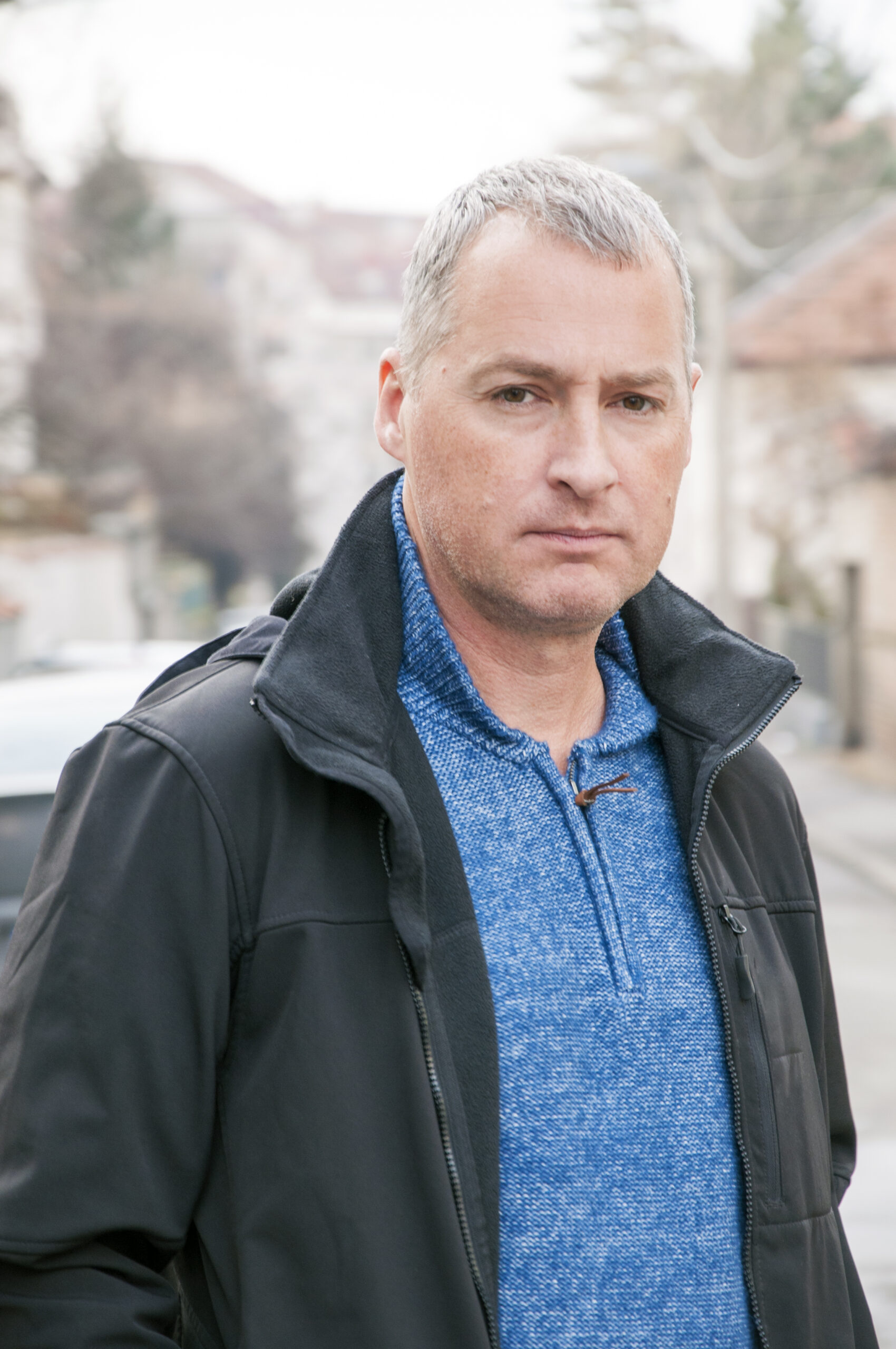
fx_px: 5896
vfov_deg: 13.1
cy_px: 674
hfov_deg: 8.7
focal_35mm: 158
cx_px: 448
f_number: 6.3
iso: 200
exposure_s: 1/80
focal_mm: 105
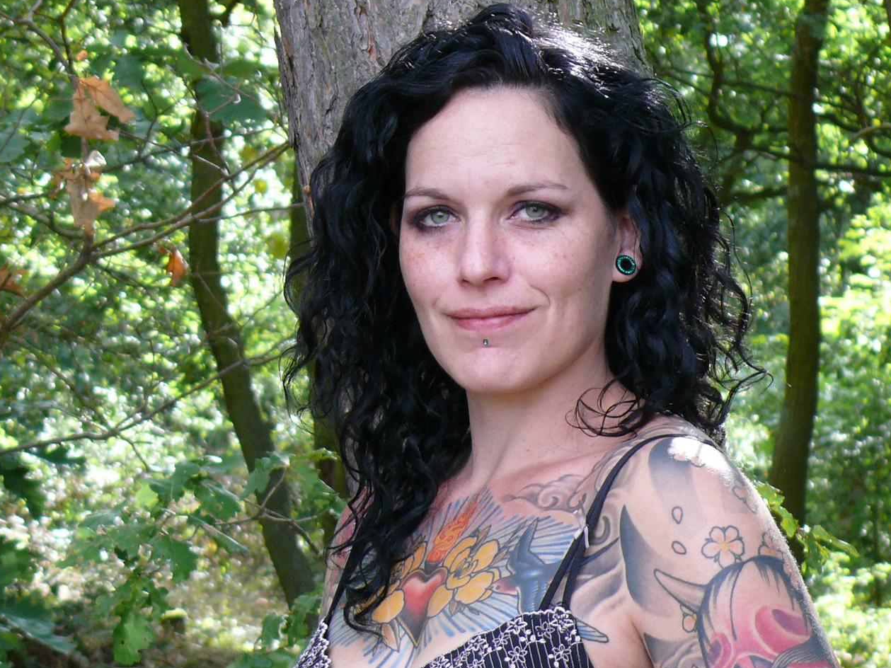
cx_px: 493
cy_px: 374
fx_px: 3680
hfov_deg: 13.8
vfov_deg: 10.4
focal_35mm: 143
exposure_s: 1/80
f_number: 3.2
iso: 100
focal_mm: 14.9
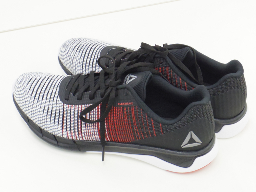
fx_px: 592
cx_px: 128
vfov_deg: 18.4
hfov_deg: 24.4
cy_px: 96
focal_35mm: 80
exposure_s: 1/100
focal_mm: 14.4
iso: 1250
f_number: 4.5
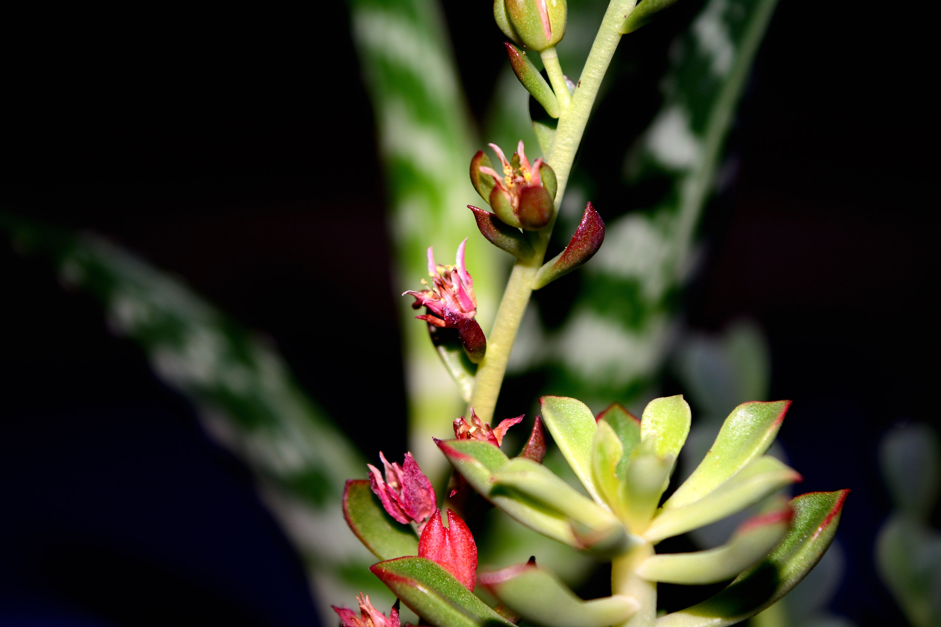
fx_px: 2156
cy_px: 314
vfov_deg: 16.6
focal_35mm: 82
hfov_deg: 24.6
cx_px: 470
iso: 100
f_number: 5.6
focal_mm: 55
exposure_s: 1/200
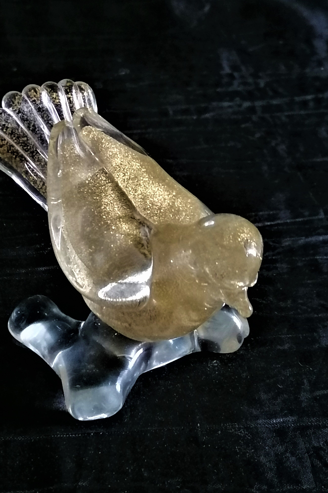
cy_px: 246
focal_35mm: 71
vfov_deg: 28.5
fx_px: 970
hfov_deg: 19.2
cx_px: 146
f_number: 1.8
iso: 1250
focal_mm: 5.4
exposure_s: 1/25
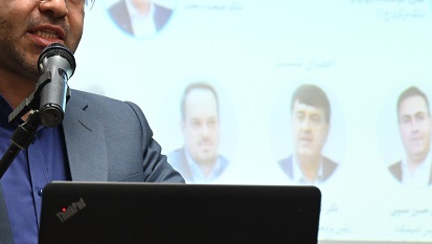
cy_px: 118
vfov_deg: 4.0
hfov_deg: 7.1
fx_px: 3485
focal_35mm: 304
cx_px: 108
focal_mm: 150
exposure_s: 1/200
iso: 5000
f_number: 6.3
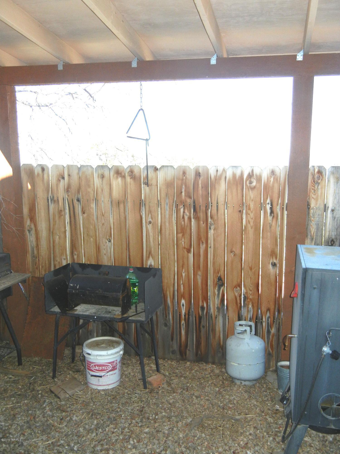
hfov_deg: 41.8
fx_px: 445
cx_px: 170
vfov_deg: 54.0
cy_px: 227
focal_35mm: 34
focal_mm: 6.2
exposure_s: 1/464
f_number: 3.6
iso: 230
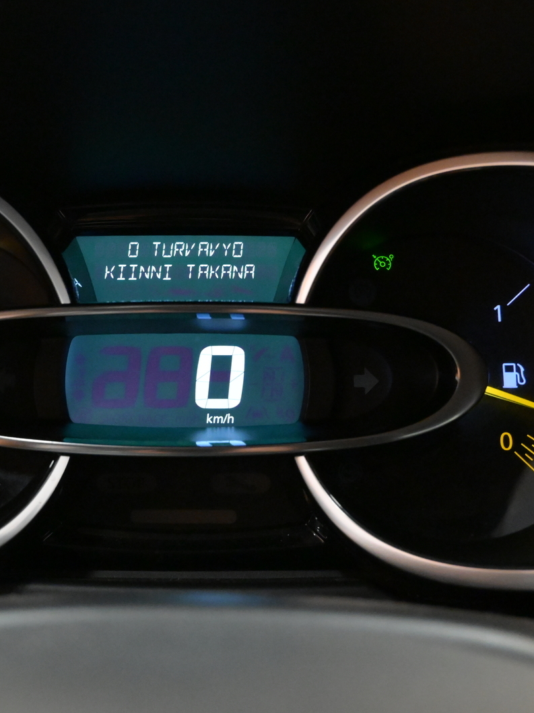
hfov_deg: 27.4
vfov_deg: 36.2
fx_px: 1091
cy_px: 351
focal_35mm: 53
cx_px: 198
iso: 6400
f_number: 5.6
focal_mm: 24
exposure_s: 1/125
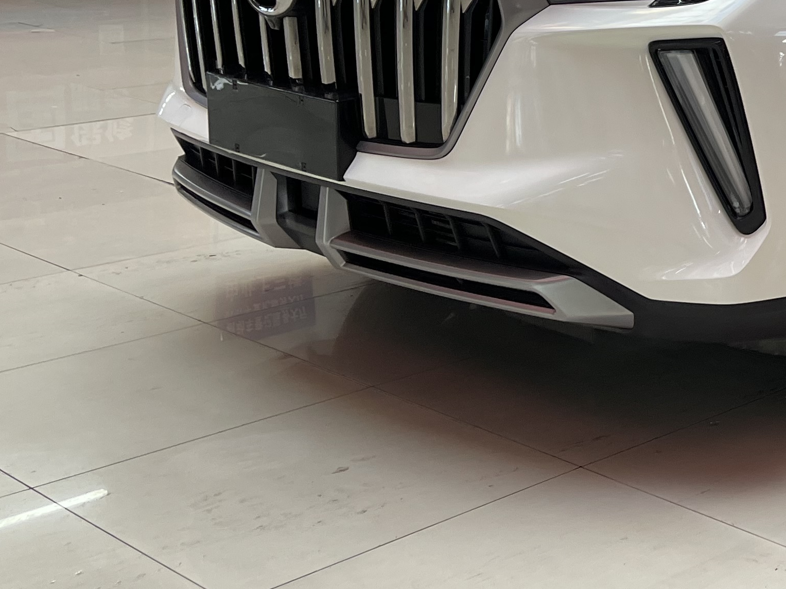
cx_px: 969
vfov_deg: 21.7
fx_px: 1498
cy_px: 41
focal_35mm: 66
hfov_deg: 25.9
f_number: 1.6
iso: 100
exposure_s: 1/121
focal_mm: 5.1
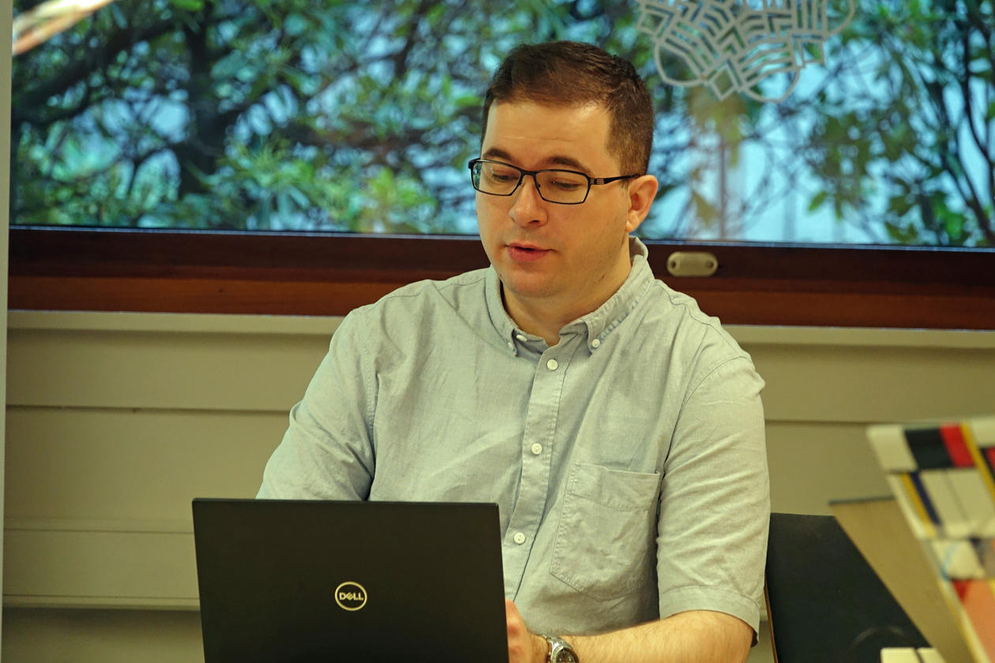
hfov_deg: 6.2
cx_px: 498
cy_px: 332
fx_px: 9120
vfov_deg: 4.2
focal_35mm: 330
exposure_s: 1/80
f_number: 4
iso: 800
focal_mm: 120.91
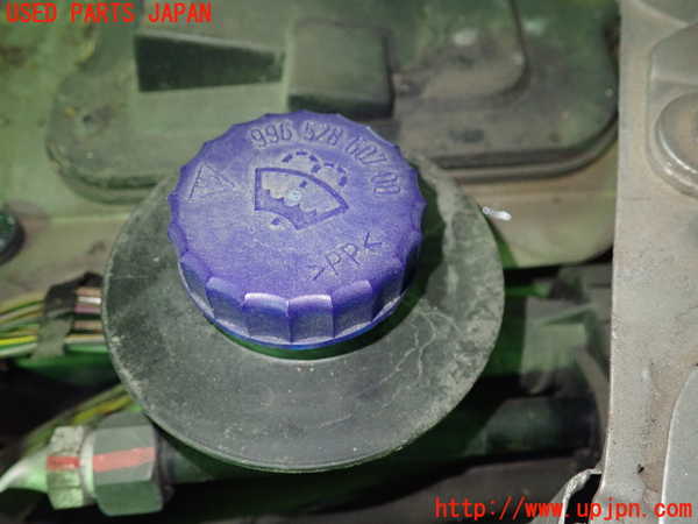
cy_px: 262
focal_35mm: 30
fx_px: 605
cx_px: 349
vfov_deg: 46.8
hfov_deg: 60.0
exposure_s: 1/60
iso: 800
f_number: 2.3
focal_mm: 5.5
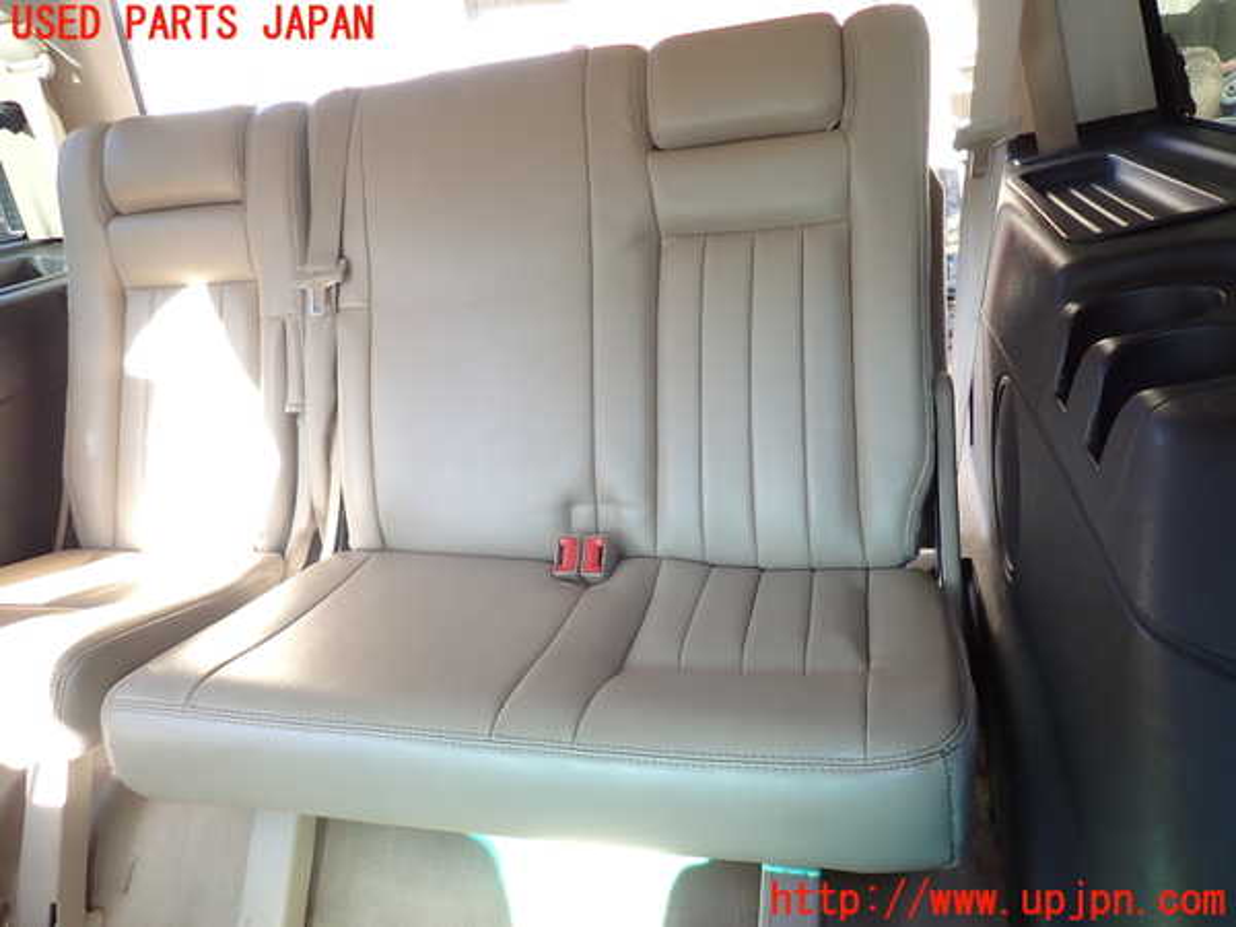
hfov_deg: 69.4
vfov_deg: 54.9
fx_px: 893
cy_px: 464
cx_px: 618
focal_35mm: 25
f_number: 2
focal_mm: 4.5
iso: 100
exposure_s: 1/60
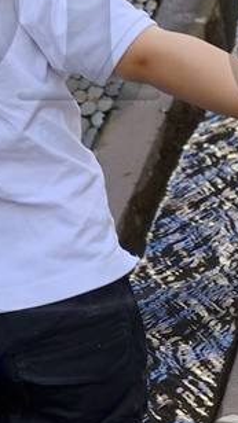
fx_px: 2931
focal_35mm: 261
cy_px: -66
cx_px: 41
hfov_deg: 4.6
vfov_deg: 8.2
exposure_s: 1/60
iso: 200
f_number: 6.3
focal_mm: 48
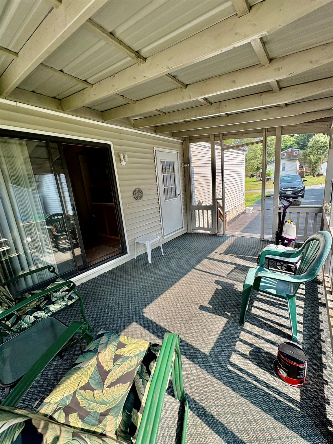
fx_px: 180
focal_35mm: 14
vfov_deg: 102.1
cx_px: 166
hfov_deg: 85.7
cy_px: 222
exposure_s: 1/399
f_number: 2.2
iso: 64
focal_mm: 2.22
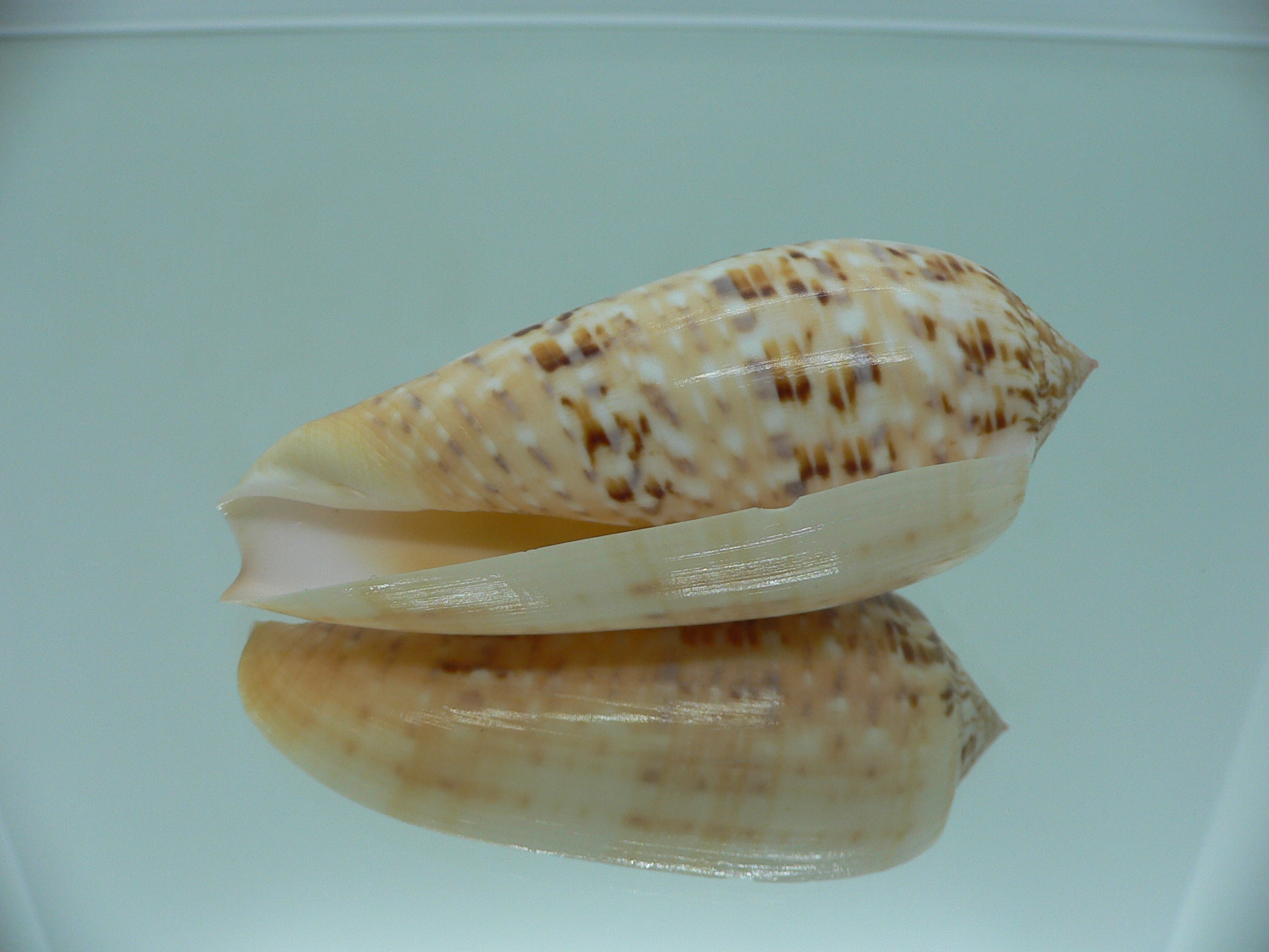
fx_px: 1283
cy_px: 476
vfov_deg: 40.7
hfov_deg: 52.6
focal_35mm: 35
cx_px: 634
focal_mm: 4.6
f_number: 2.8
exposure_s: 1/60
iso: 80
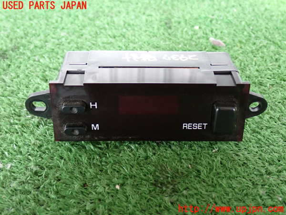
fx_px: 364
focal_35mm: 44
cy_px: 108
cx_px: 143
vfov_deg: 32.9
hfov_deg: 42.9
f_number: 2.9
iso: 800
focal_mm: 7.84
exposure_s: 1/13
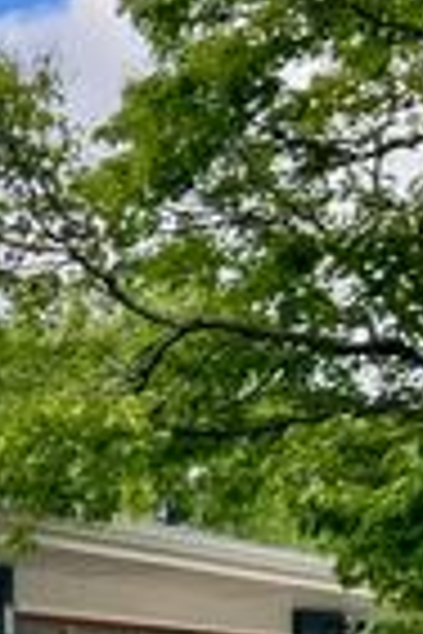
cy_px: 740
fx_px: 1692
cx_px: -554
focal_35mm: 96
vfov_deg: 20.1
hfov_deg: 11.9
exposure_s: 1/654
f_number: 1.5
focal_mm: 5.7
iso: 50
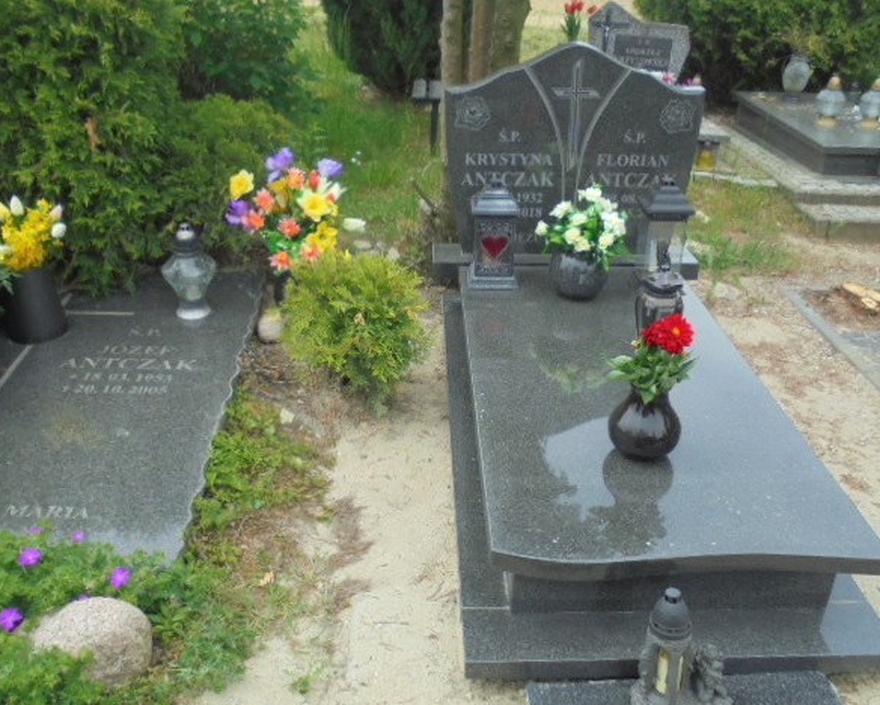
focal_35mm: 31
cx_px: 438
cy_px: 360
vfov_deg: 47.2
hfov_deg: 57.1
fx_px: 808
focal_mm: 5.3
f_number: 3.7
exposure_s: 1/320
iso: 100
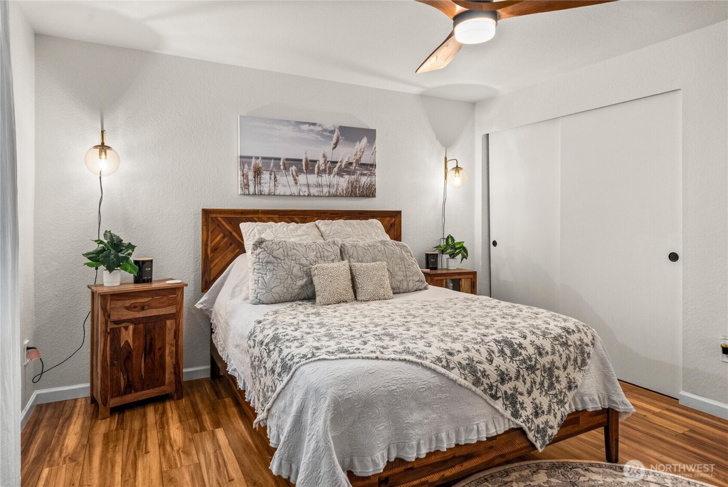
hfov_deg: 83.9
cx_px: 364
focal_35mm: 20
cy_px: 244
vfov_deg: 62.0
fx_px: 405
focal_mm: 20
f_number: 7.1
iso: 1000
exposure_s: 1/5
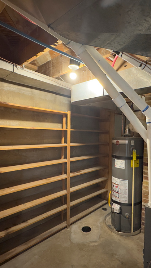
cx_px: 95
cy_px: 137
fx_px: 150
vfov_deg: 83.8
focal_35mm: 21
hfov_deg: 52.9
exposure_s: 1/60
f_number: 2.2
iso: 1250
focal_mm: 2.22
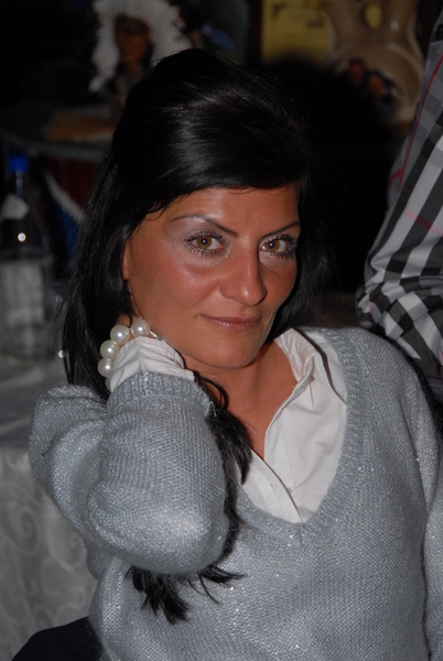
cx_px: 222
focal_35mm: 135
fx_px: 2483
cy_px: 330
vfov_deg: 15.2
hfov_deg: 10.2
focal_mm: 90
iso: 400
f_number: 5.6
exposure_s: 1/60
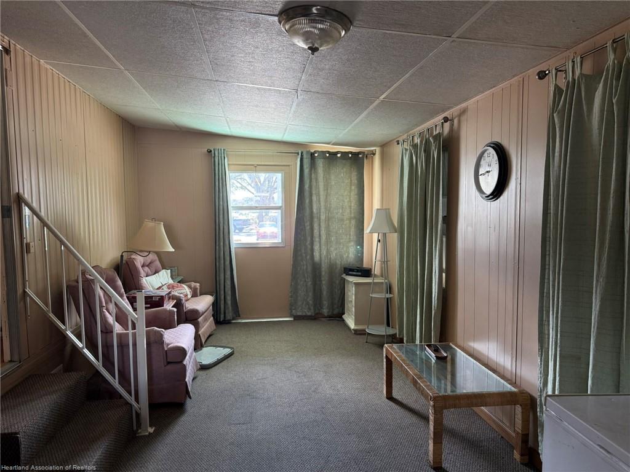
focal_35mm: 24
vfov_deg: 56.8
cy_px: 236
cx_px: 315
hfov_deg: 71.6
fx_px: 437
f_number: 1.78
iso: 200
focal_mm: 6.76
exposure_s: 1/96
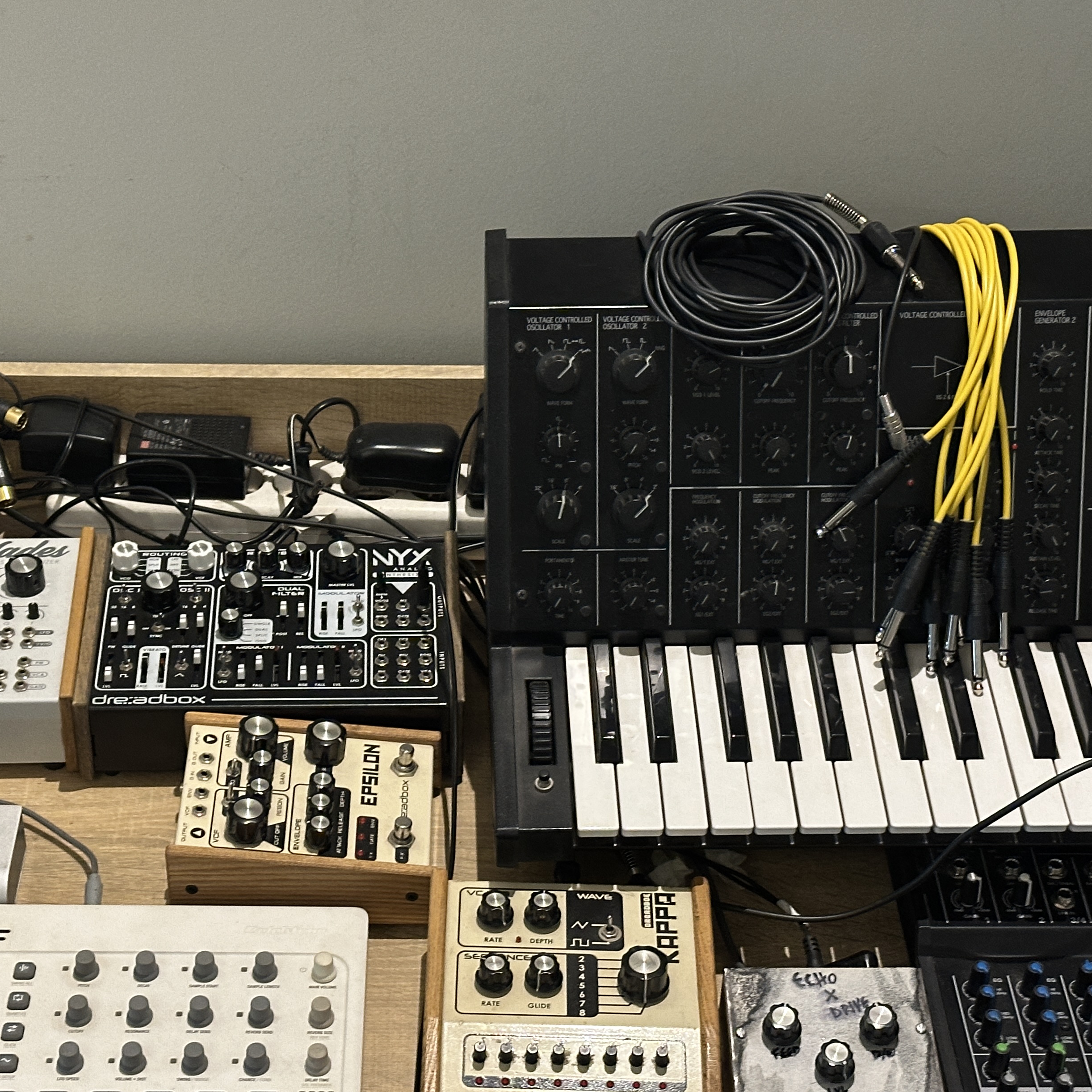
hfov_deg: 24.6
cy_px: 552
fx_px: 2498
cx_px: 482
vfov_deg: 24.7
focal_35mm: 70
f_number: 1.78
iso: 320
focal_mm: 6.86
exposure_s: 1/33
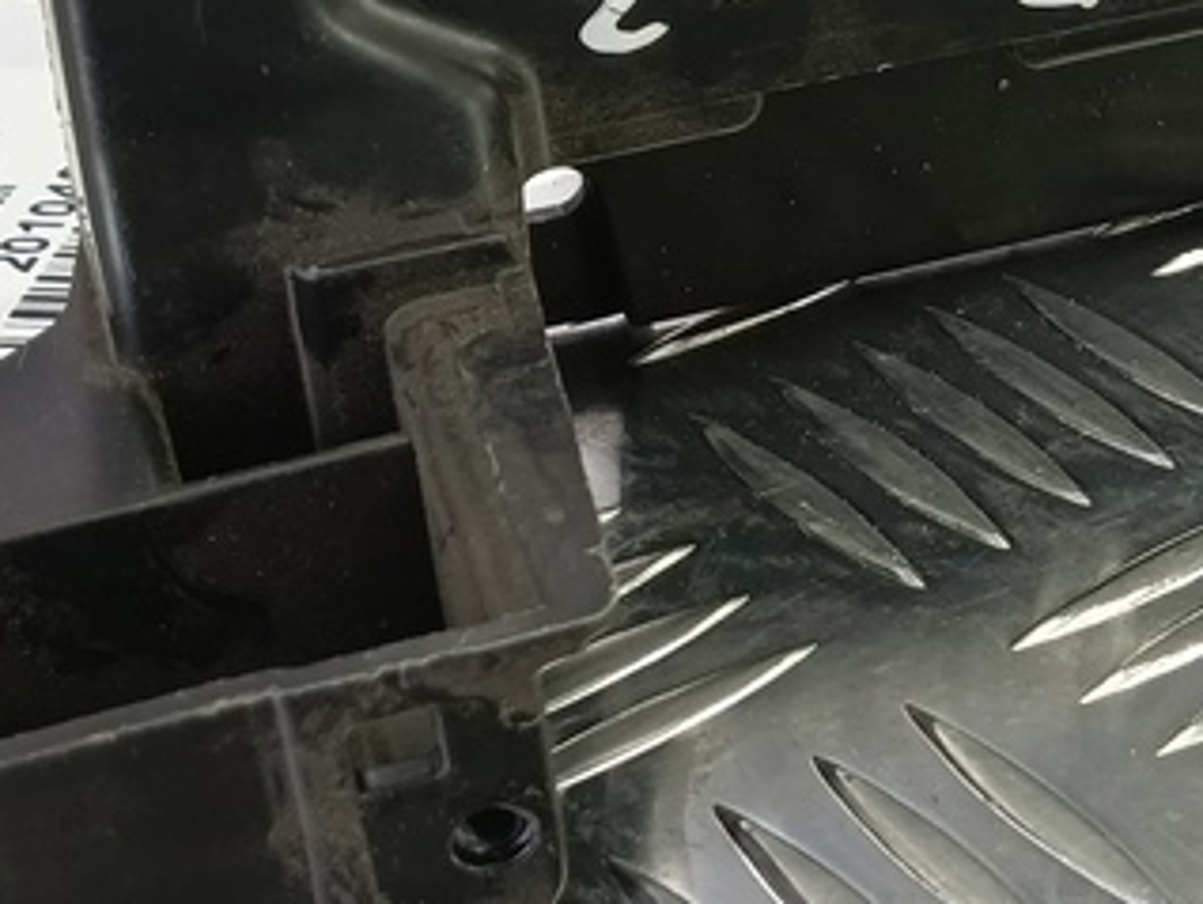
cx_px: 1226
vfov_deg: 19.8
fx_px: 2574
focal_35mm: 74
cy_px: 204
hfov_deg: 25.0
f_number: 1.6
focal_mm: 4.11
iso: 159
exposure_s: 1/50
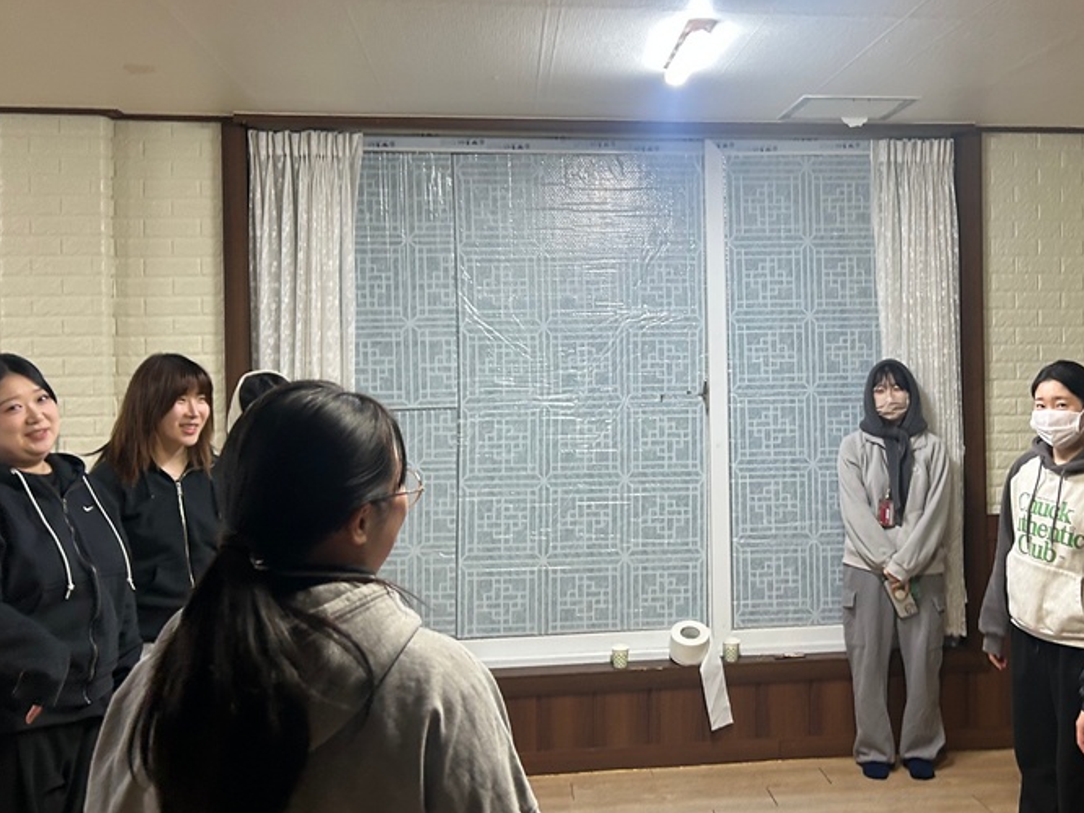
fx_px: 1252
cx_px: 672
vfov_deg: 35.9
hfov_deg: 46.4
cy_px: 358
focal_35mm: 40
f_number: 1.5
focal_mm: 5.7
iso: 160
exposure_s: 1/60
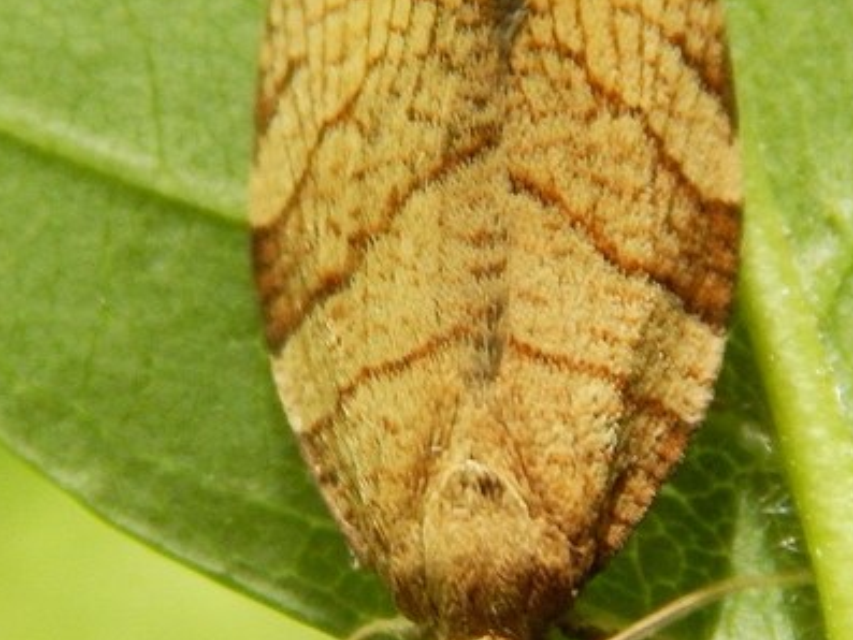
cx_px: 507
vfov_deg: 6.4
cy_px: 345
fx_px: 5719
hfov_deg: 8.5
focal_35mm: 232
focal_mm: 20.5
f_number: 4.6
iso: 400
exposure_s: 1/125
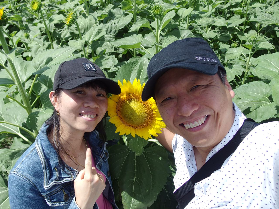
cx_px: 140
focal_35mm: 28
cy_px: 104
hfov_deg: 63.4
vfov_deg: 49.7
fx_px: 226
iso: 100
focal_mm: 6
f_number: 2.2
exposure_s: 1/1600
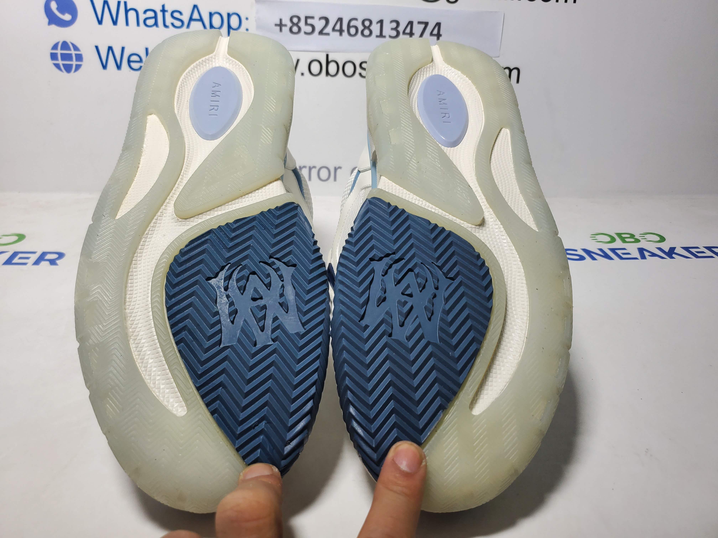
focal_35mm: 26
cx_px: 359
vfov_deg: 53.1
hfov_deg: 67.3
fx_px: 539
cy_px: 269
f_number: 1.5
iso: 50
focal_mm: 4.3
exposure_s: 1/419
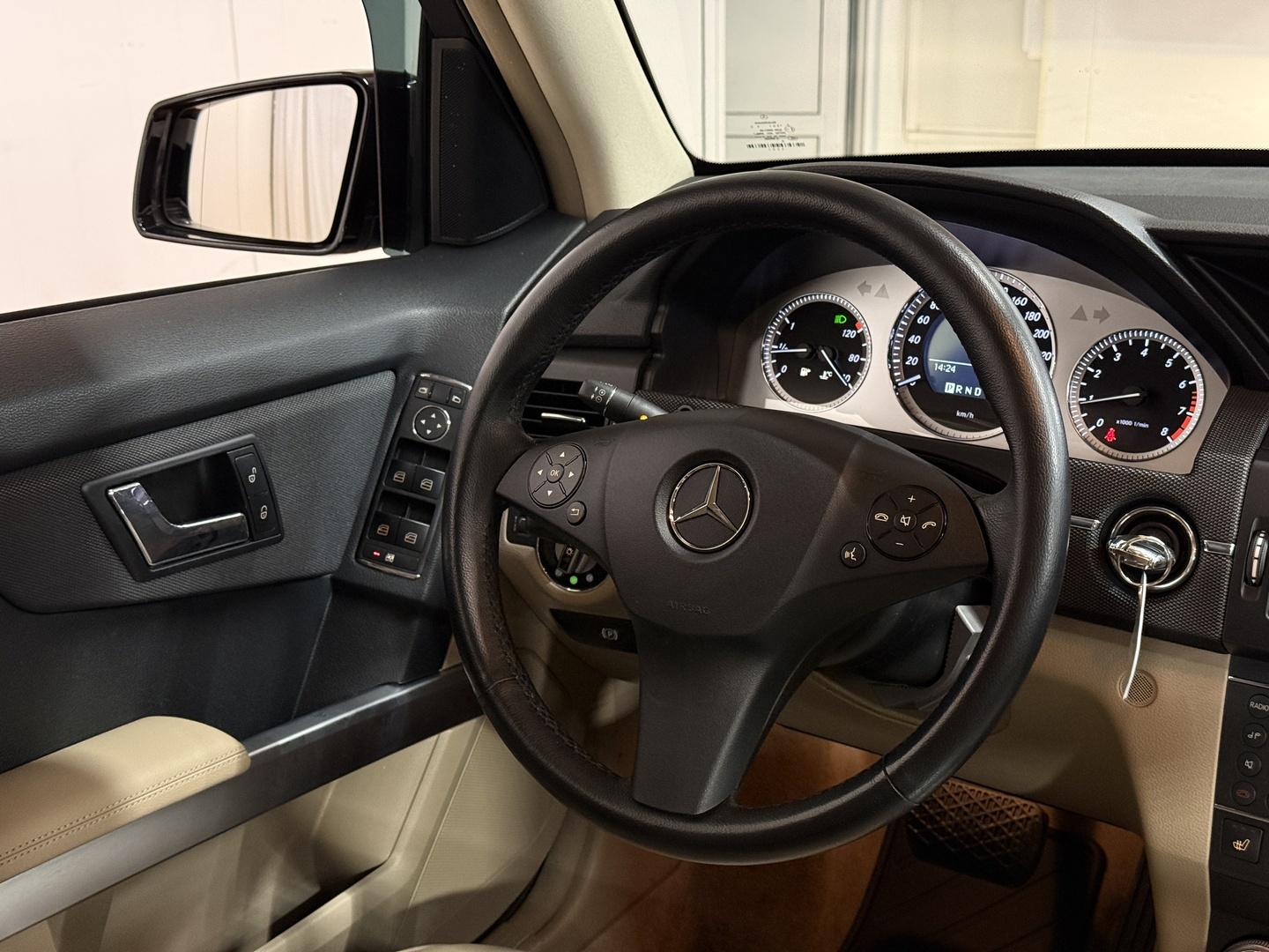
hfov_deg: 39.7
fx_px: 1760
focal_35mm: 48
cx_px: 634
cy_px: 476
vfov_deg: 30.3
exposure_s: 1/33
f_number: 1.78
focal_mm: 6.76
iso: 320
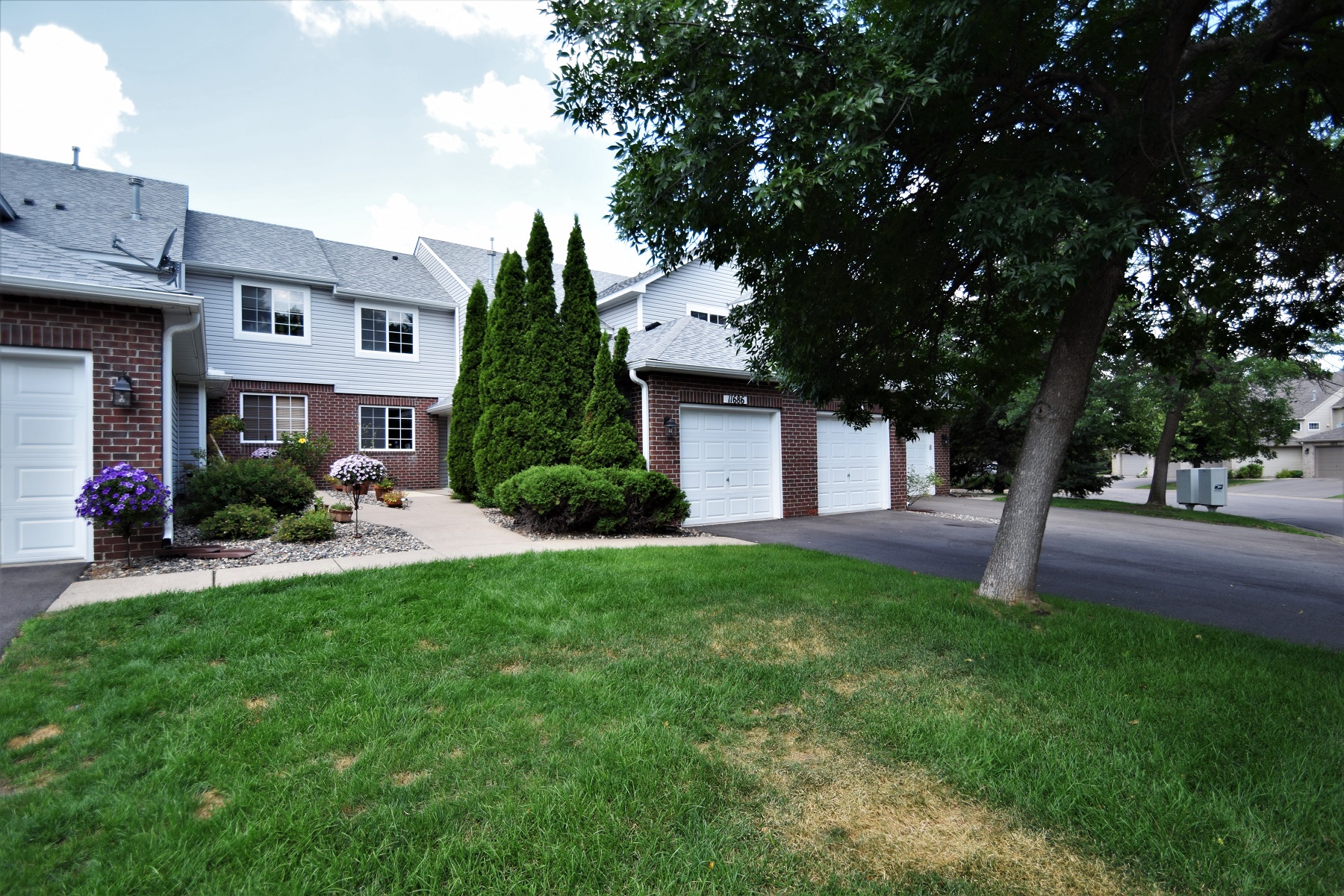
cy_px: 448
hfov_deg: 95.0
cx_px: 672
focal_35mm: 16
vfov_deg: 72.1
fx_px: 616
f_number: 3.5
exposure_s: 1/250
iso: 100
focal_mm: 11
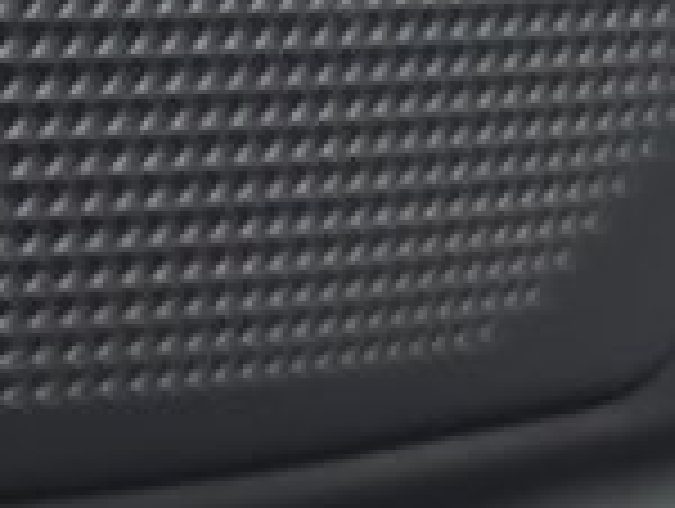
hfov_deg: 9.2
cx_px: -1548
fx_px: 3066
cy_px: 342
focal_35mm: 157
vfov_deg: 9.5
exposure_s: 1/60
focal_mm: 6.3
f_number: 1.7
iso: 320
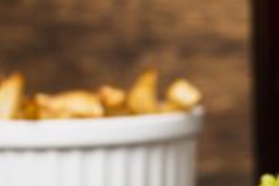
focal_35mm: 213
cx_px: 435
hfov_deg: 9.4
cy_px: 78
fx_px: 1651
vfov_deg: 6.4
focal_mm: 35
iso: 125
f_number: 4.5
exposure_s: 1/160
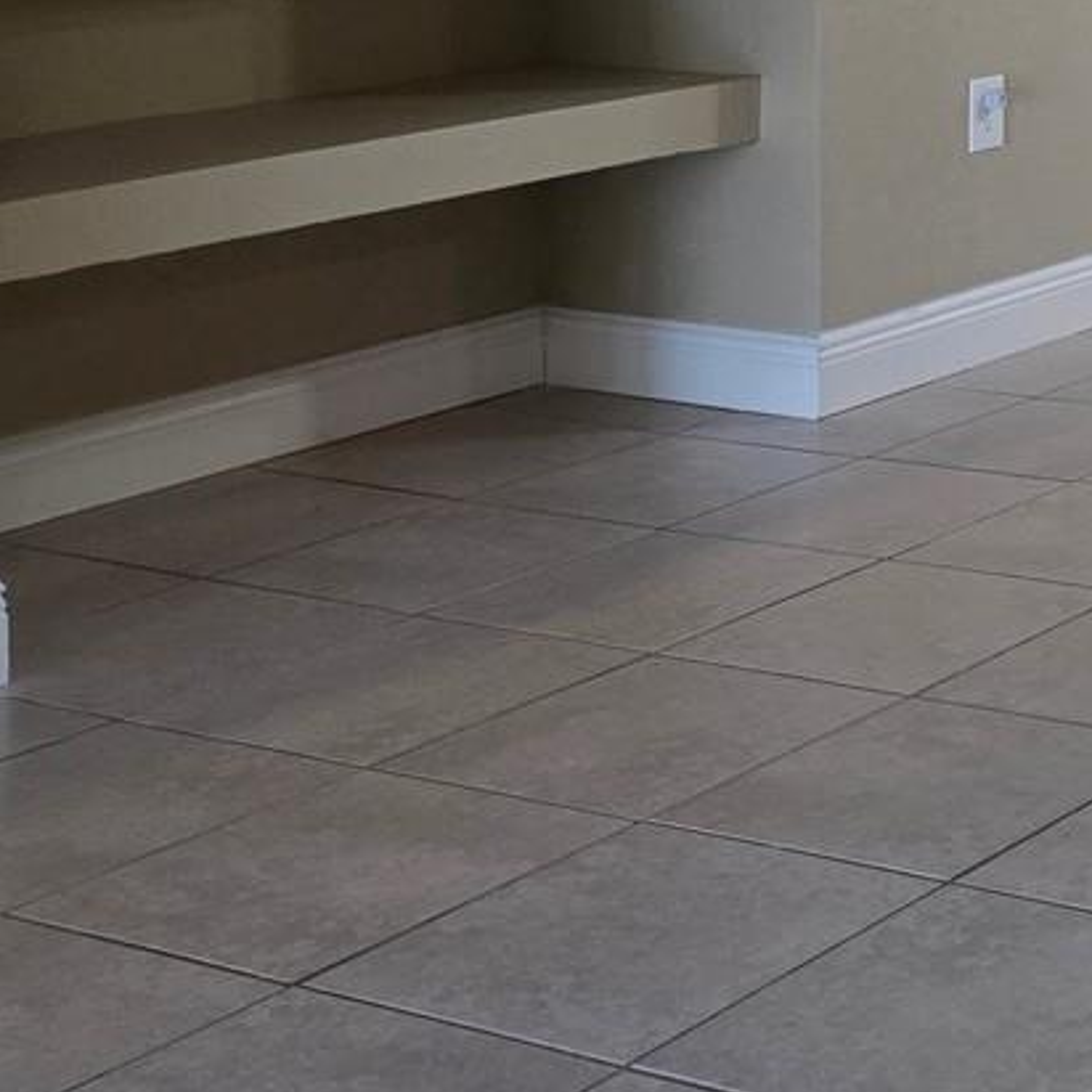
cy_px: -265
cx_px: 1736
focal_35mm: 79
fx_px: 2820
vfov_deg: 20.3
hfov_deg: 18.8
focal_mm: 6.3
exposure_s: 1/120
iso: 200
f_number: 1.7
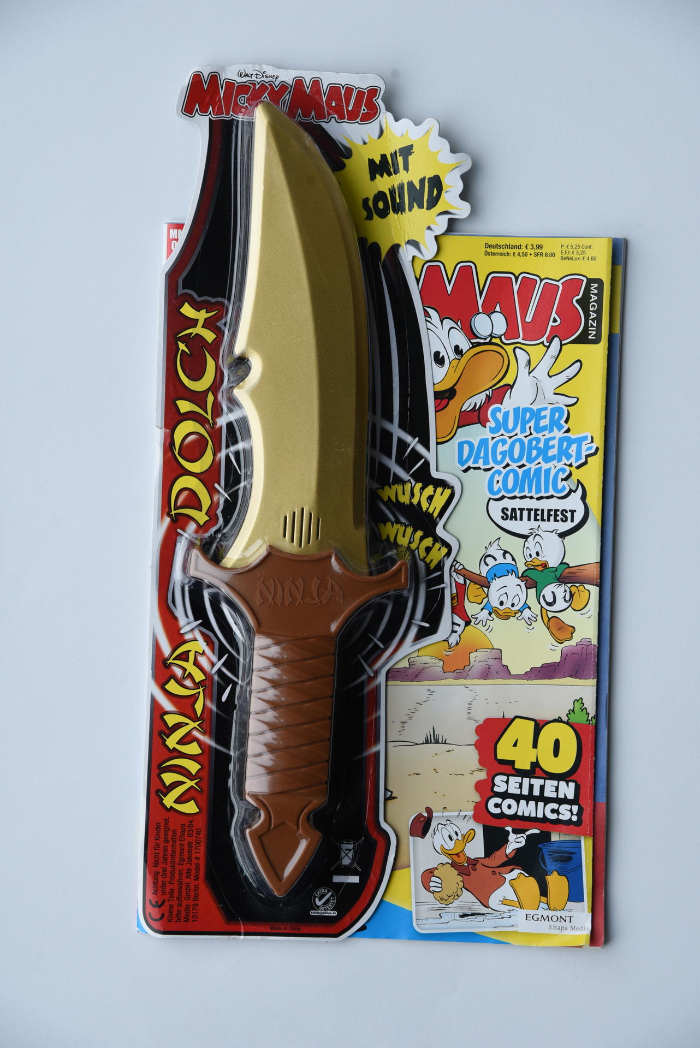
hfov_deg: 13.1
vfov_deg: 19.4
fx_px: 3059
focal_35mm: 105
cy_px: 524
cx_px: 350
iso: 400
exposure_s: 1/200
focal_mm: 105
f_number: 9
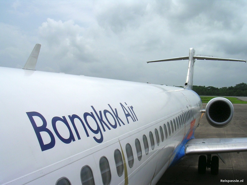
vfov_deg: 37.7
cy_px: 92
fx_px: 271
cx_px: 124
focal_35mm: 38
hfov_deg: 49.0
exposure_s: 1/1010
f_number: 5.6
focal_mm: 5.8
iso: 100
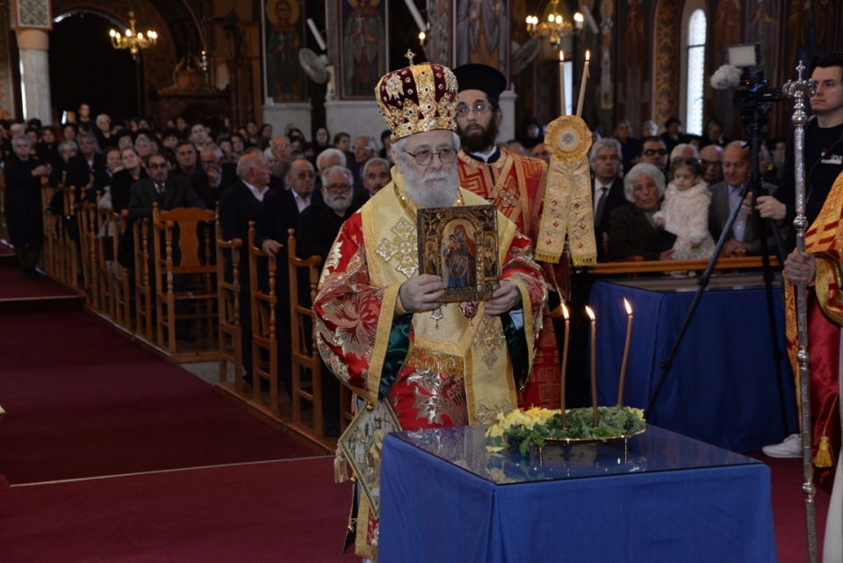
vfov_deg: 19.5
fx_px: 1640
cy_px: 282
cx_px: 422
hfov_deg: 28.8
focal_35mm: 70
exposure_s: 1/60
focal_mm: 70
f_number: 5.6
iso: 1000
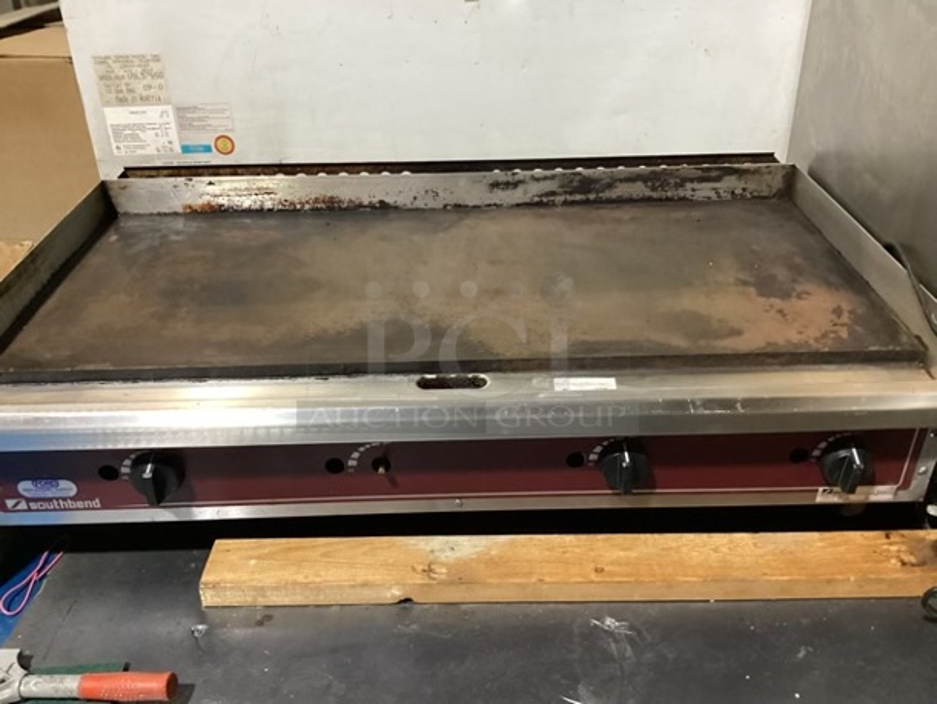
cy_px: 352
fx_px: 839
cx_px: 468
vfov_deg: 45.5
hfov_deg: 58.3
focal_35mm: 31
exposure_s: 1/40
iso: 400
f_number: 2.4
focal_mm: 3.3
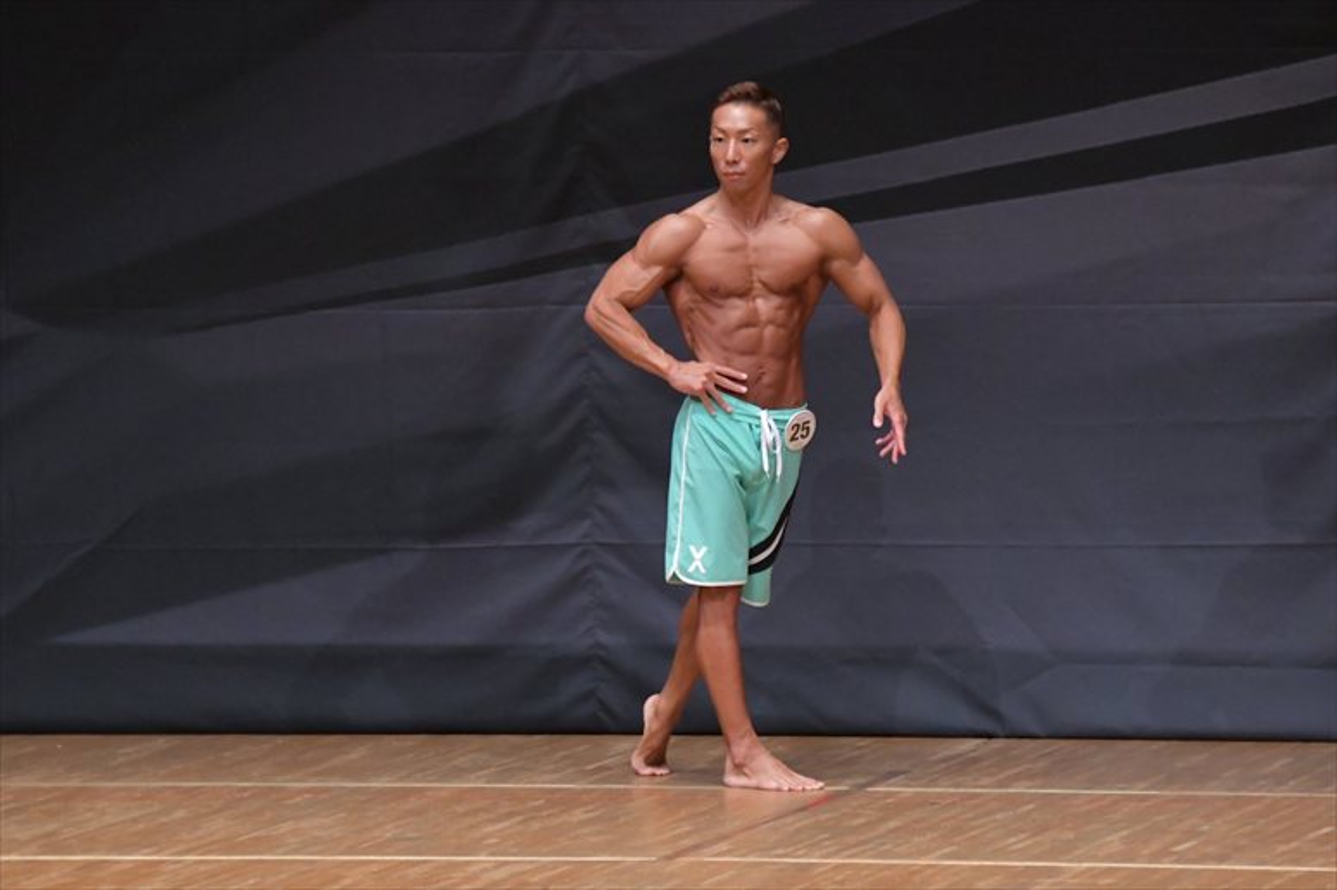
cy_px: 445
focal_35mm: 315
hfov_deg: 6.5
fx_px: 11693
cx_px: 668
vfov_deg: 4.4
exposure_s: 1/400
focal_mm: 210
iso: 6400
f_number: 5.6
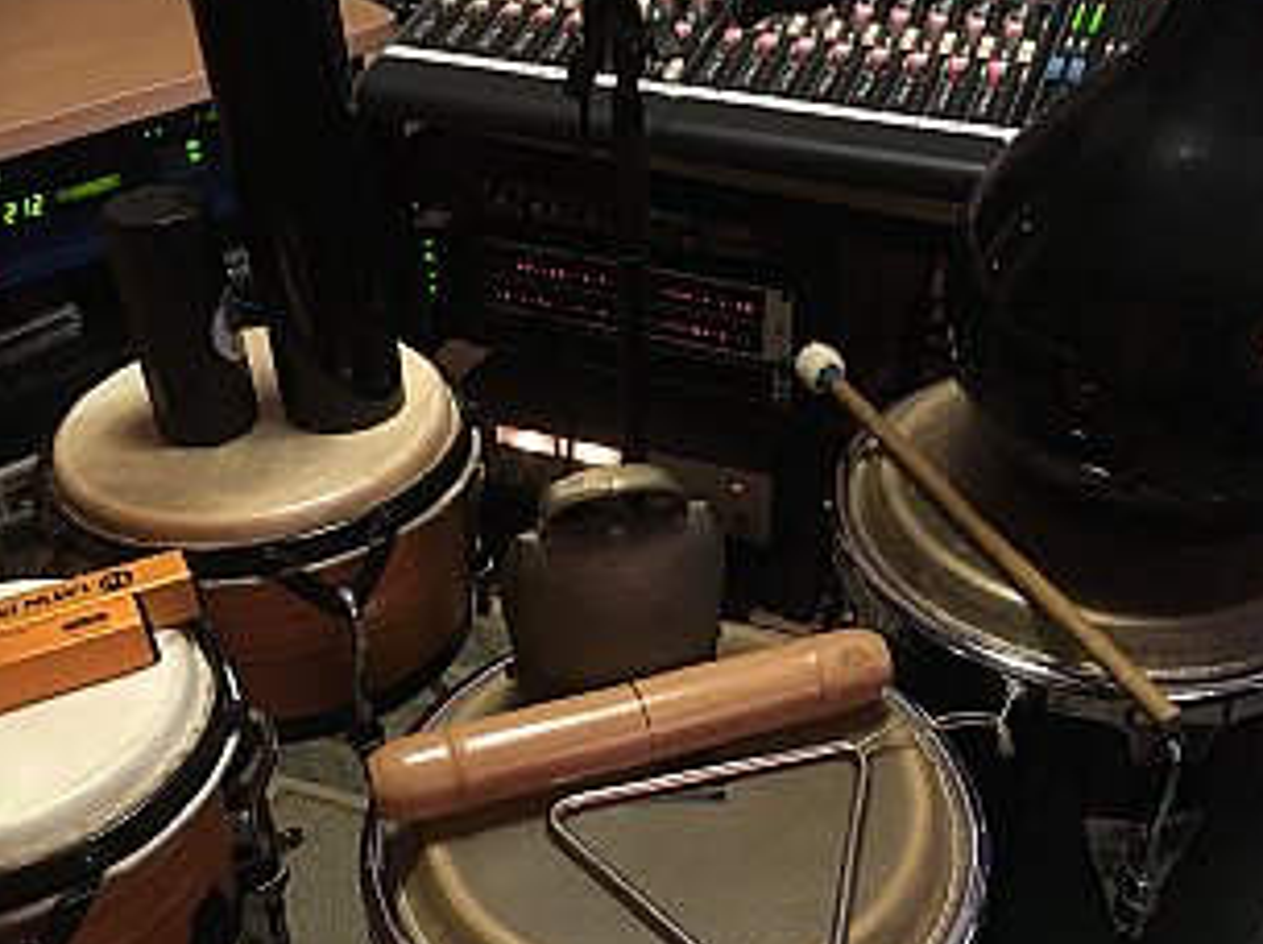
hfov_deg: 46.8
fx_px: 1458
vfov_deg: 35.8
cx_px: 658
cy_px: 557
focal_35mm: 40
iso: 500
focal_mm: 4.15
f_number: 2.2
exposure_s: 1/17
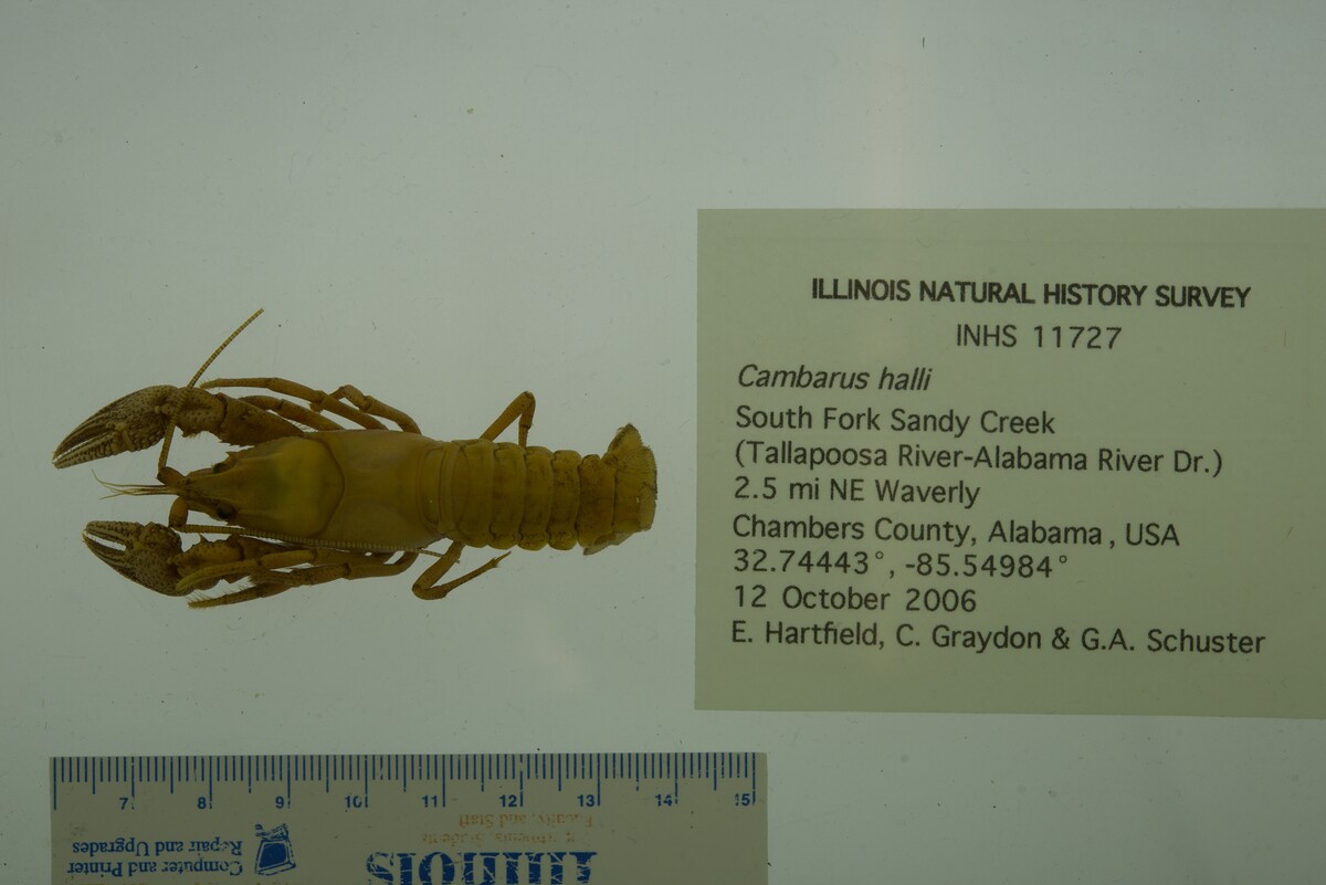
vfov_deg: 22.6
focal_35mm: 60
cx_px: 663
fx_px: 2211
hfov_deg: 33.4
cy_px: 442
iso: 100
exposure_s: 1/160
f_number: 10
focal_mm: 60
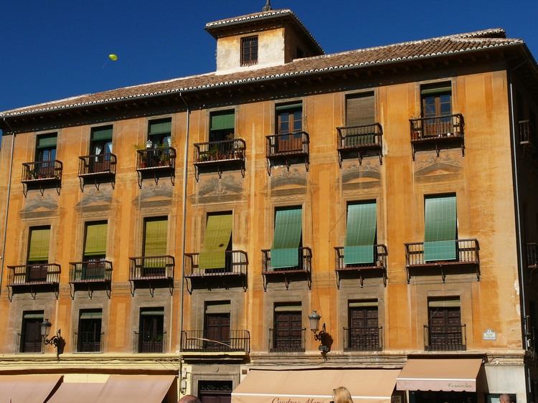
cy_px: 202
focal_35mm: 53
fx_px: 823
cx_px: 269
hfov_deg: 36.2
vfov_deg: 27.5
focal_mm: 11.2
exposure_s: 1/200
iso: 100
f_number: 5.6
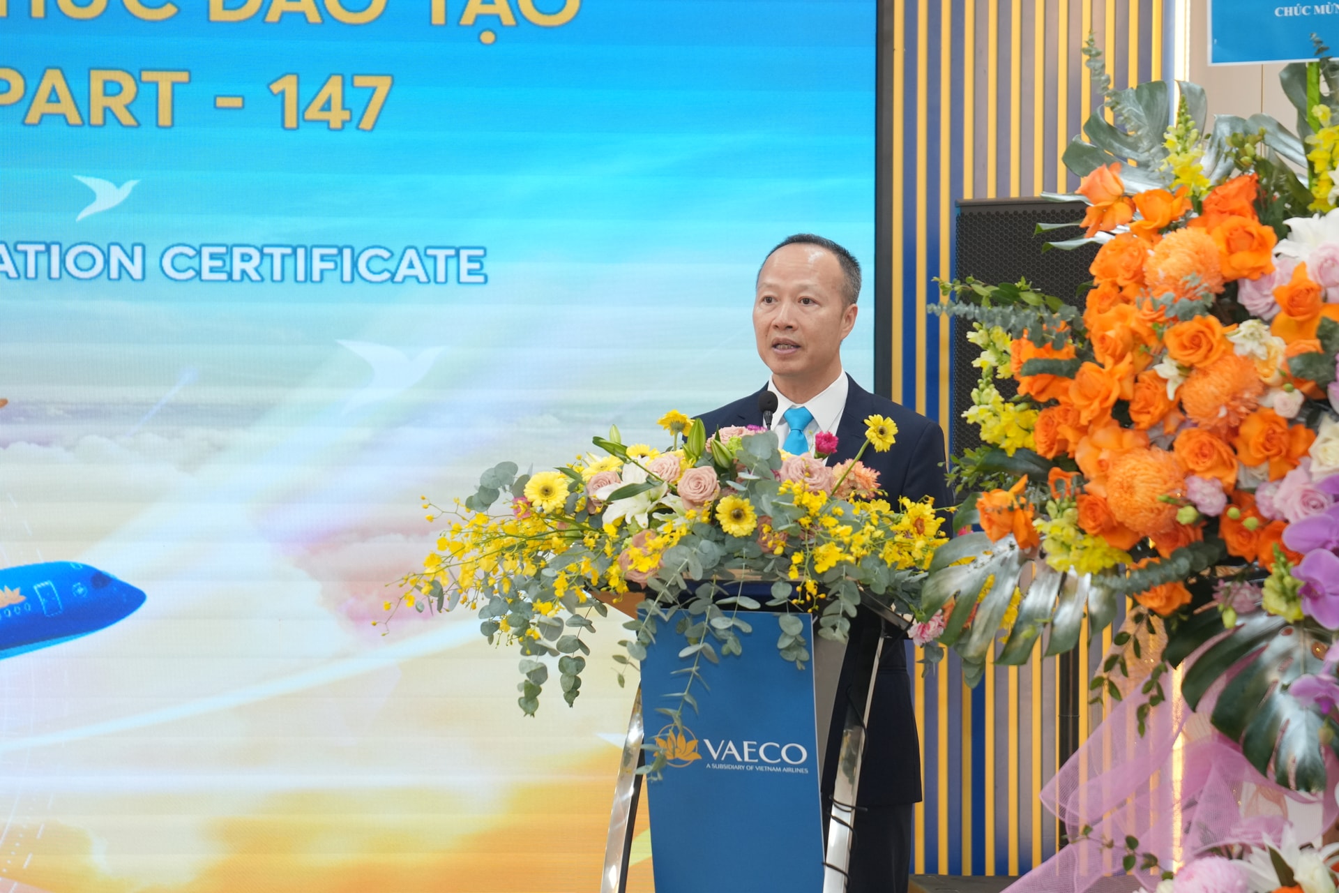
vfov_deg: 13.0
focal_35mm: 105
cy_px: 446
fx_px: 3905
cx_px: 670
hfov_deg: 19.5
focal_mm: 70
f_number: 3.2
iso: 800
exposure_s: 1/250
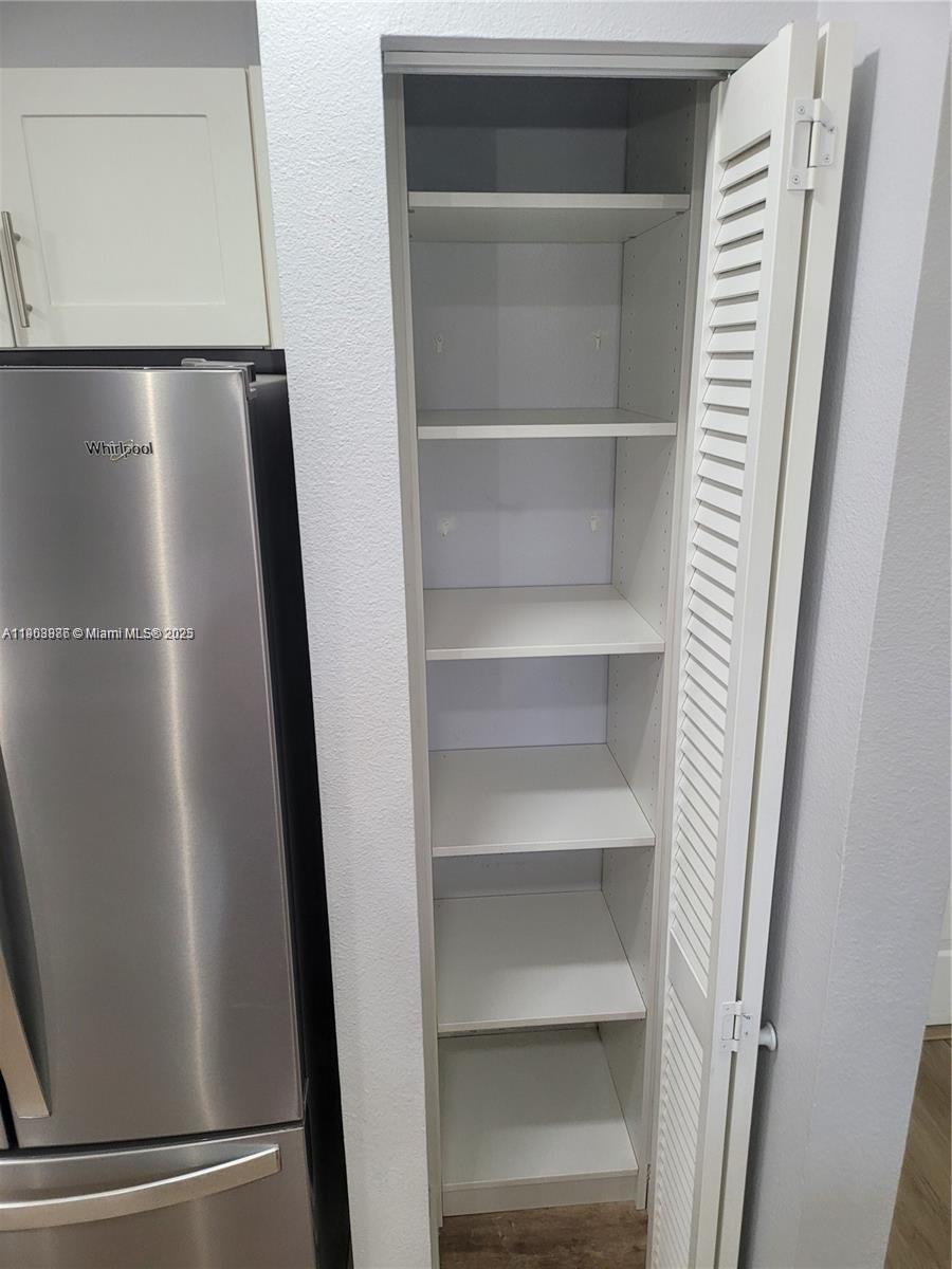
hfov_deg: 53.1
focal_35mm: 26
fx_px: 953
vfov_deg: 67.3
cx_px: 476
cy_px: 634
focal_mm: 5
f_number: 1.8
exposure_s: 1/119
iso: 160
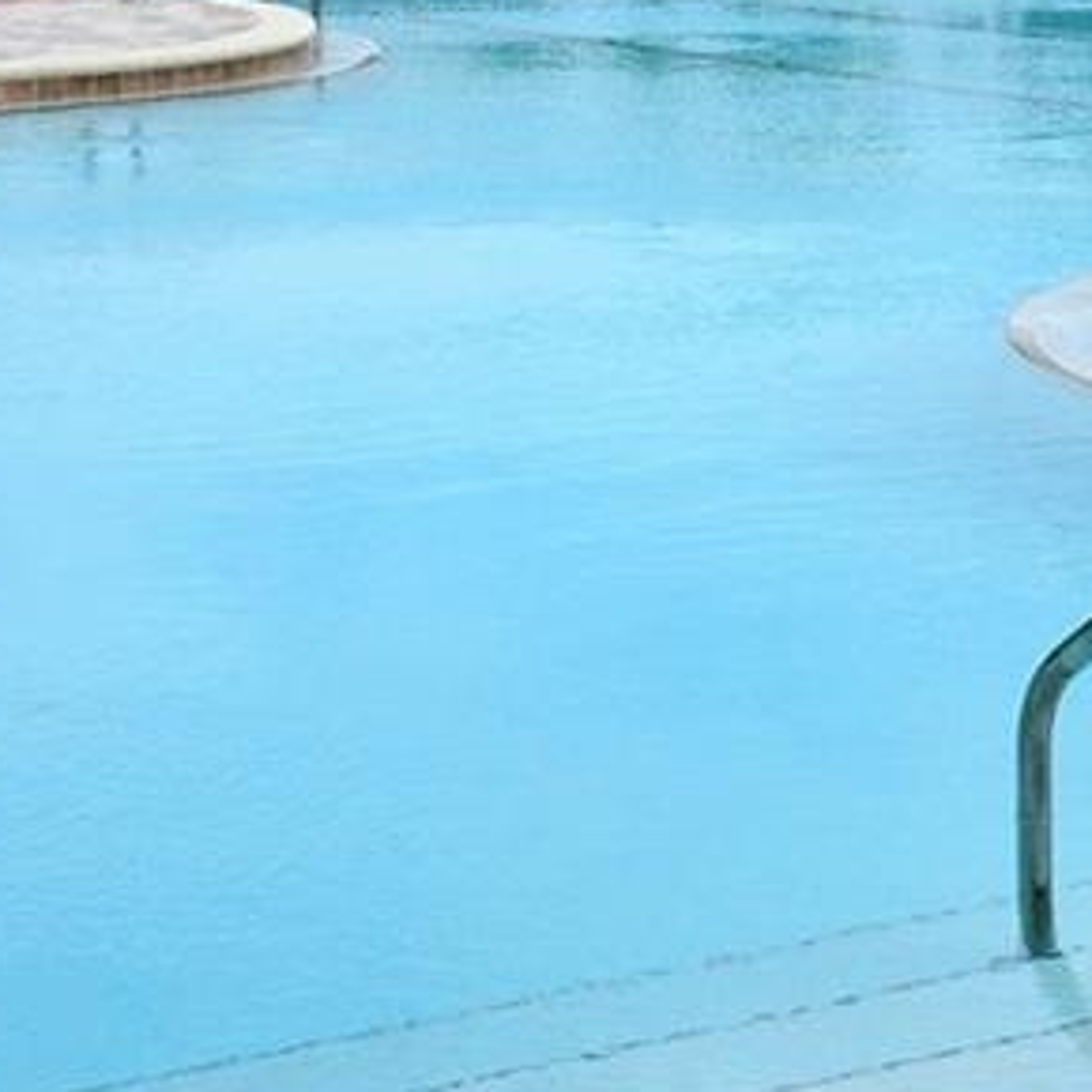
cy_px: 26
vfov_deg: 13.2
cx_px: 1453
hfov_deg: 12.9
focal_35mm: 130
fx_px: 4658
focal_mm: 29
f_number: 11
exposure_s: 1/500
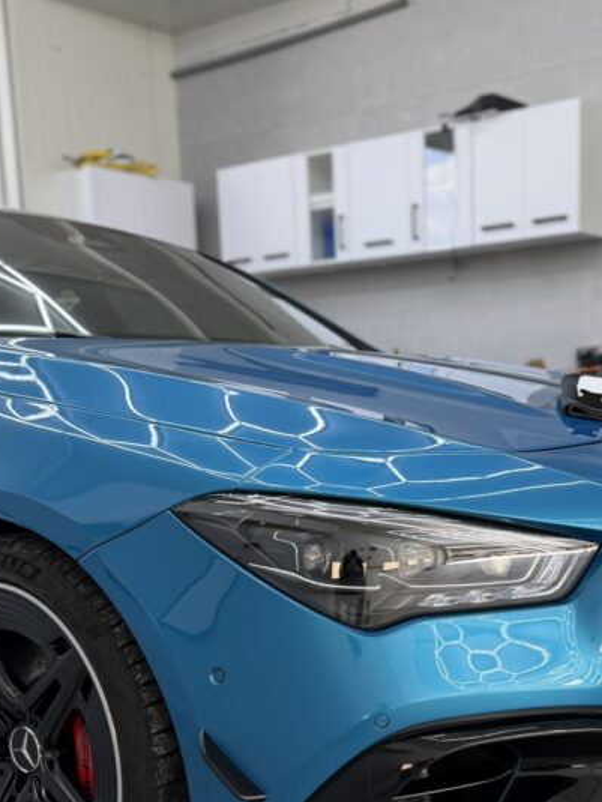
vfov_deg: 39.7
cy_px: 637
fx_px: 1066
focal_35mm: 46
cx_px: 386
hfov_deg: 31.4
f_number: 1.78
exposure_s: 1/121
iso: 64
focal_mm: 6.76
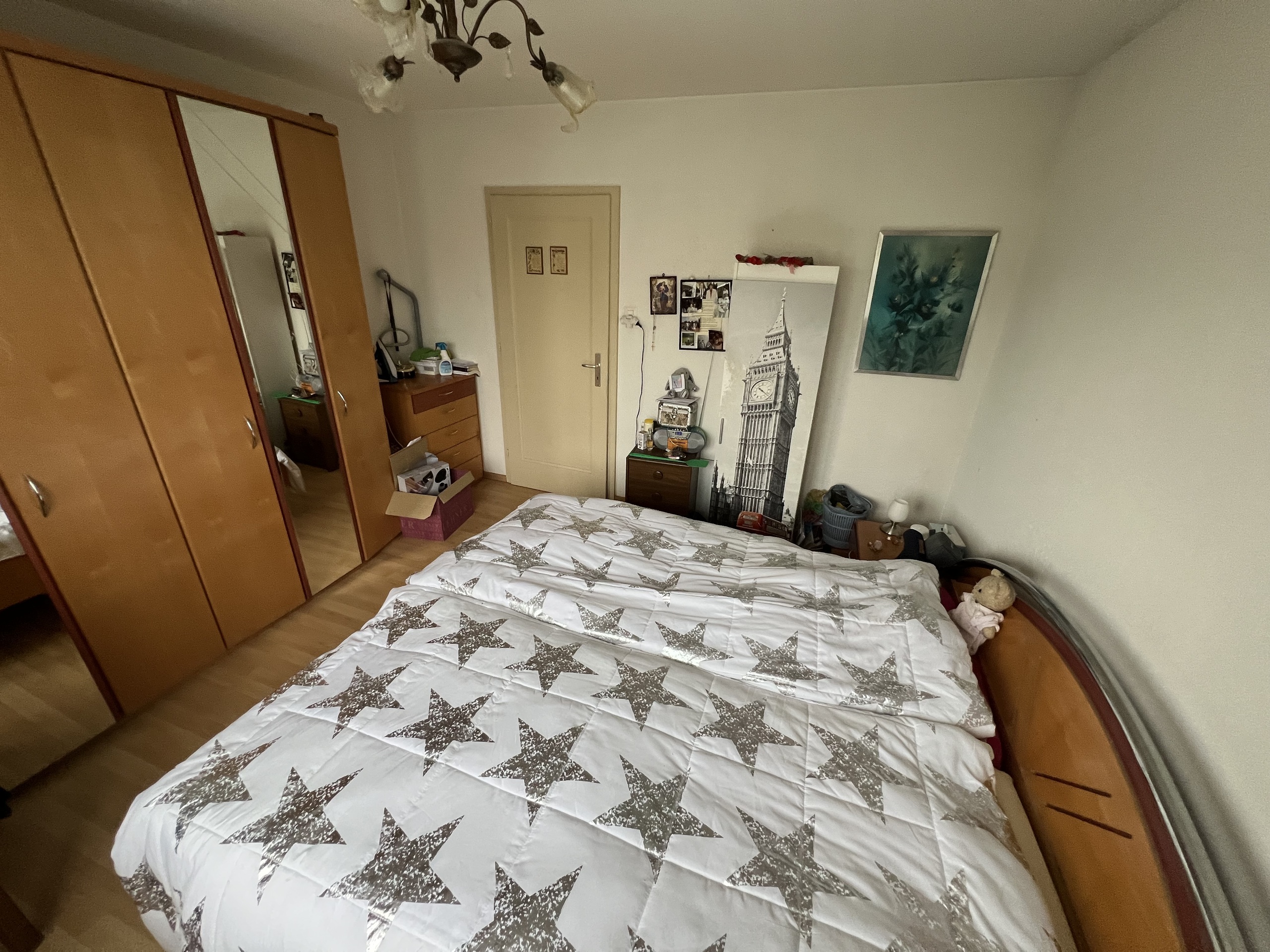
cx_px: 635
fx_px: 477
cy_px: 476
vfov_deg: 89.9
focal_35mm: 13
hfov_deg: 106.2
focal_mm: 1.57
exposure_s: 1/99
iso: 200
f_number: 1.8
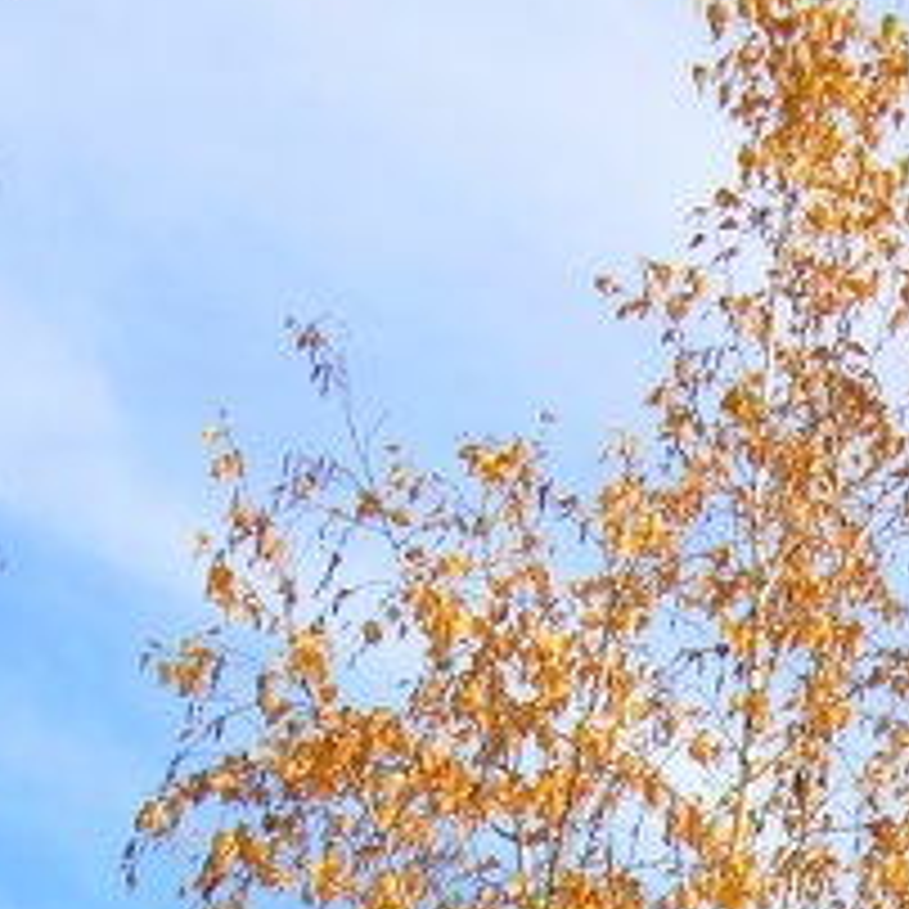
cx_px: 1870
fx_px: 4724
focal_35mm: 159
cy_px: 2934
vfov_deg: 8.6
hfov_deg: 10.1
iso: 100
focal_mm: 18
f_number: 7.1
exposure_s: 1/100
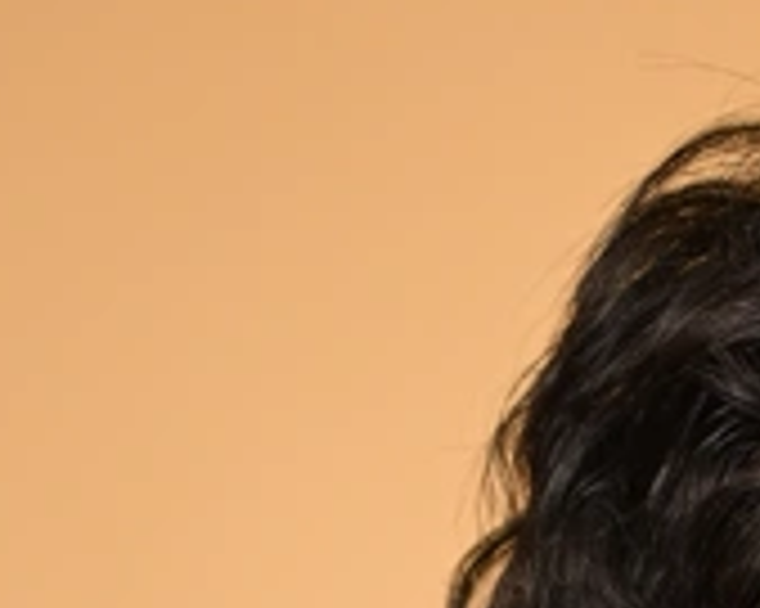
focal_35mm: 458
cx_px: 1223
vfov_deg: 3.2
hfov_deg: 4.2
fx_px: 10296
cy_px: 2936
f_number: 2.2
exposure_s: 1/1250
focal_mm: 50
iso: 200
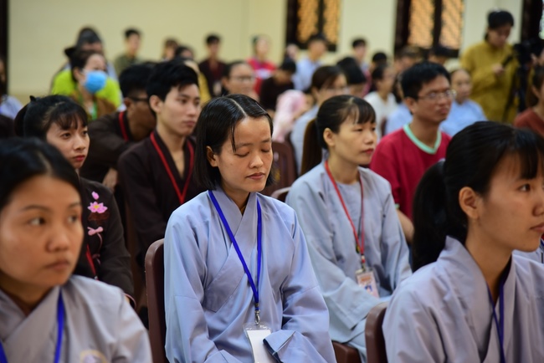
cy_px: 182
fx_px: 1814
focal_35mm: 120
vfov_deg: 11.4
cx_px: 272
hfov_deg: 17.1
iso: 1000
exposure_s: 1/25
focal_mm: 120
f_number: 4
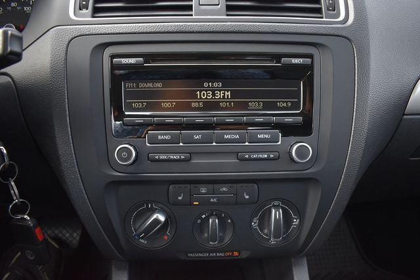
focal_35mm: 27
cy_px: 140
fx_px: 315
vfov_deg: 48.0
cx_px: 210
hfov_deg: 67.4
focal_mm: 18
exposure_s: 1/250
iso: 640
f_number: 3.5
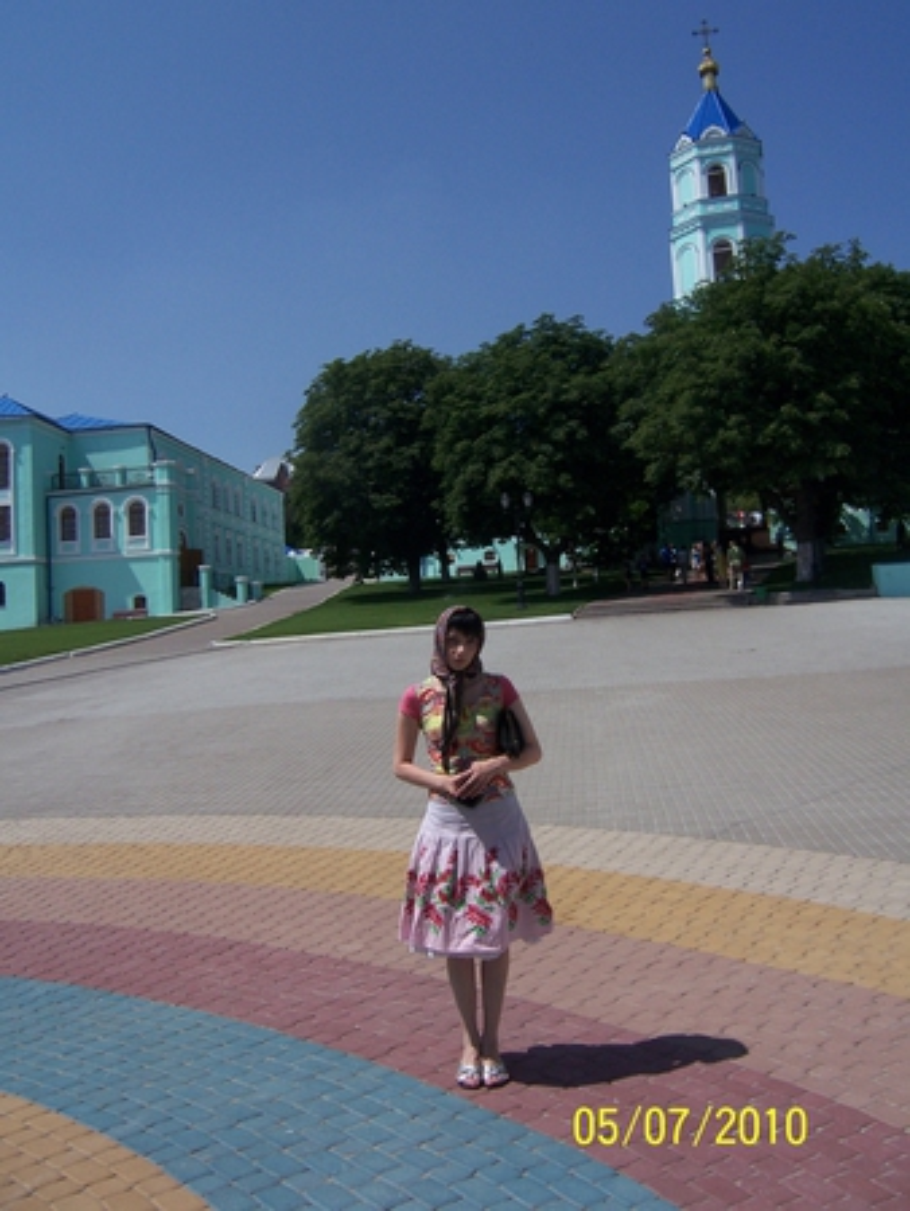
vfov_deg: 55.3
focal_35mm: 33
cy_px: 606
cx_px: 455
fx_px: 1156
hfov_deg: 43.0
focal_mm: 5.5
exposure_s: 1/1000
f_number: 5.6
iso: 80
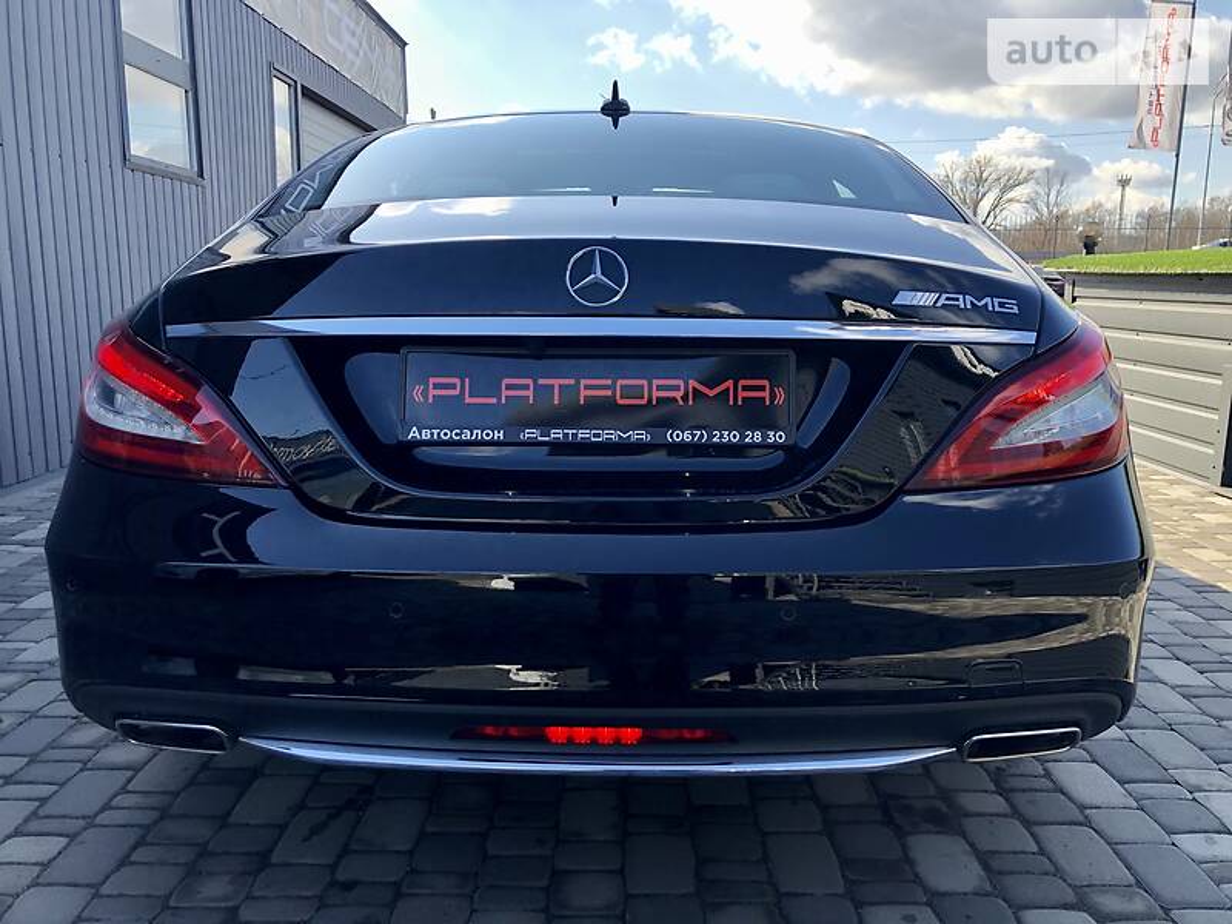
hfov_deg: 63.4
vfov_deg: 49.7
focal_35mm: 28
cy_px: 462
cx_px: 616
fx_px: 997
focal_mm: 4
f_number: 1.8
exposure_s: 1/326
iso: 20
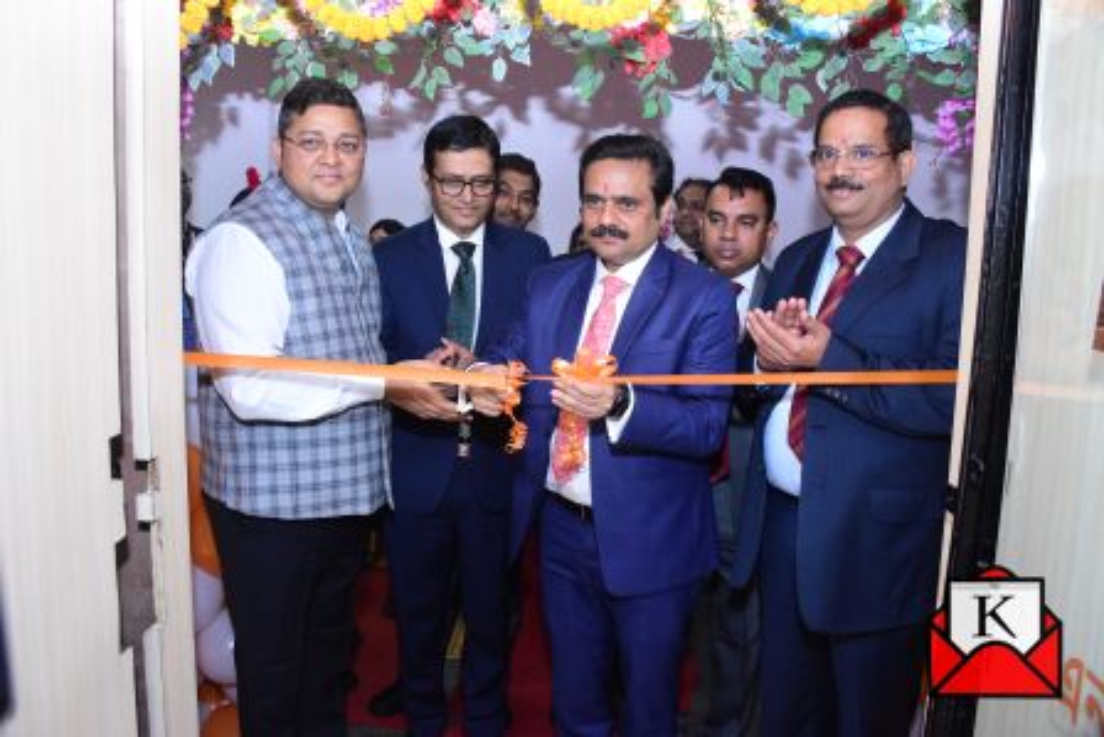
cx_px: 552
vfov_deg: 48.0
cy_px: 368
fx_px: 828
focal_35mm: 27
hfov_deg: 67.4
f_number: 5
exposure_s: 1/125
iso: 1600
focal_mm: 18
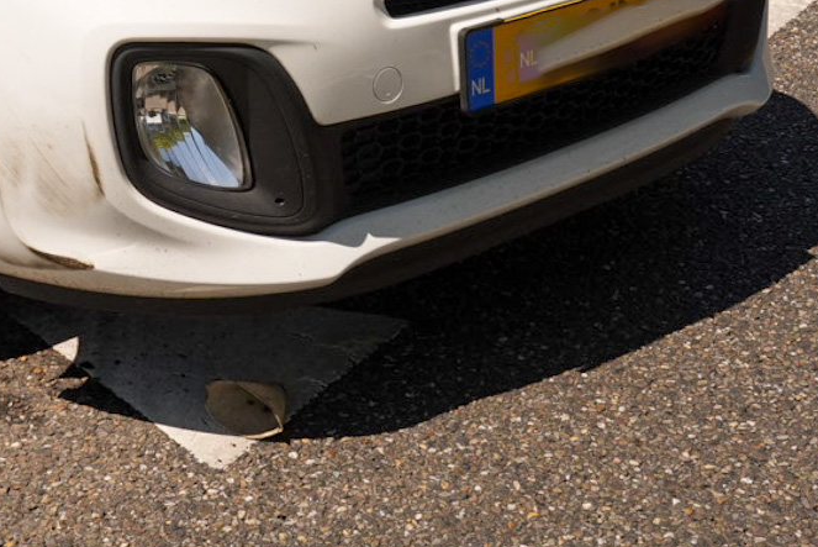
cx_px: 146
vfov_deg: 15.3
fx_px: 1910
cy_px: -225
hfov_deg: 23.8
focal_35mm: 84
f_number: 9
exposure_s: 1/1250
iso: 500
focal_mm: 29
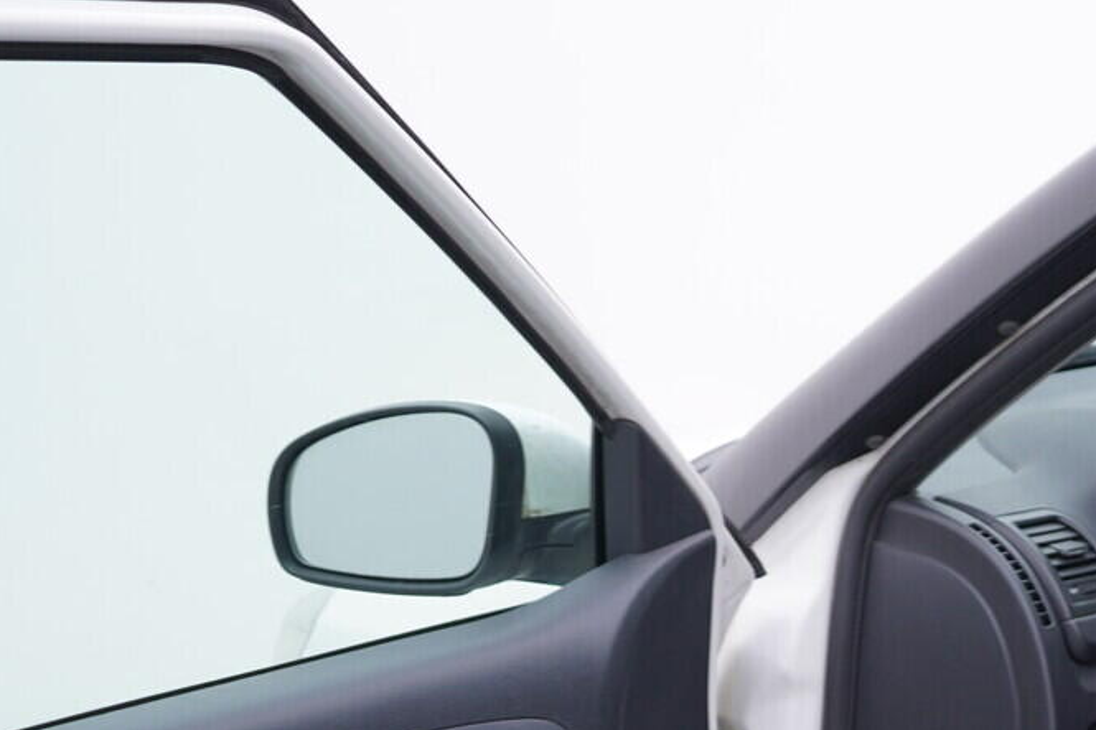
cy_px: 765
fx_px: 2374
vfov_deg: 17.0
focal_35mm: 78
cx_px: 1075
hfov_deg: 24.9
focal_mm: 24
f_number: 3.2
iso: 125
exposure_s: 1/50
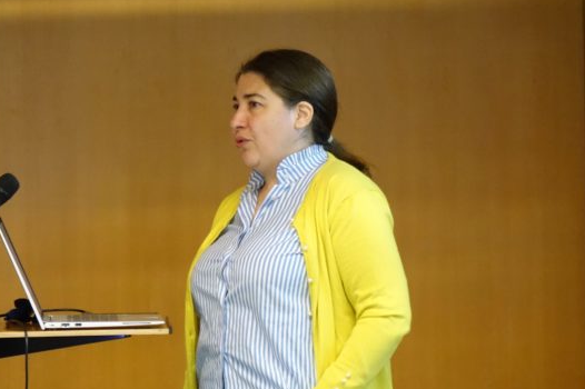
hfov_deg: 7.5
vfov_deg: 5.0
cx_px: 317
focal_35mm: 274
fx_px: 4450
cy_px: 218
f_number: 2.8
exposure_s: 1/80
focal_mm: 73.3
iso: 2000
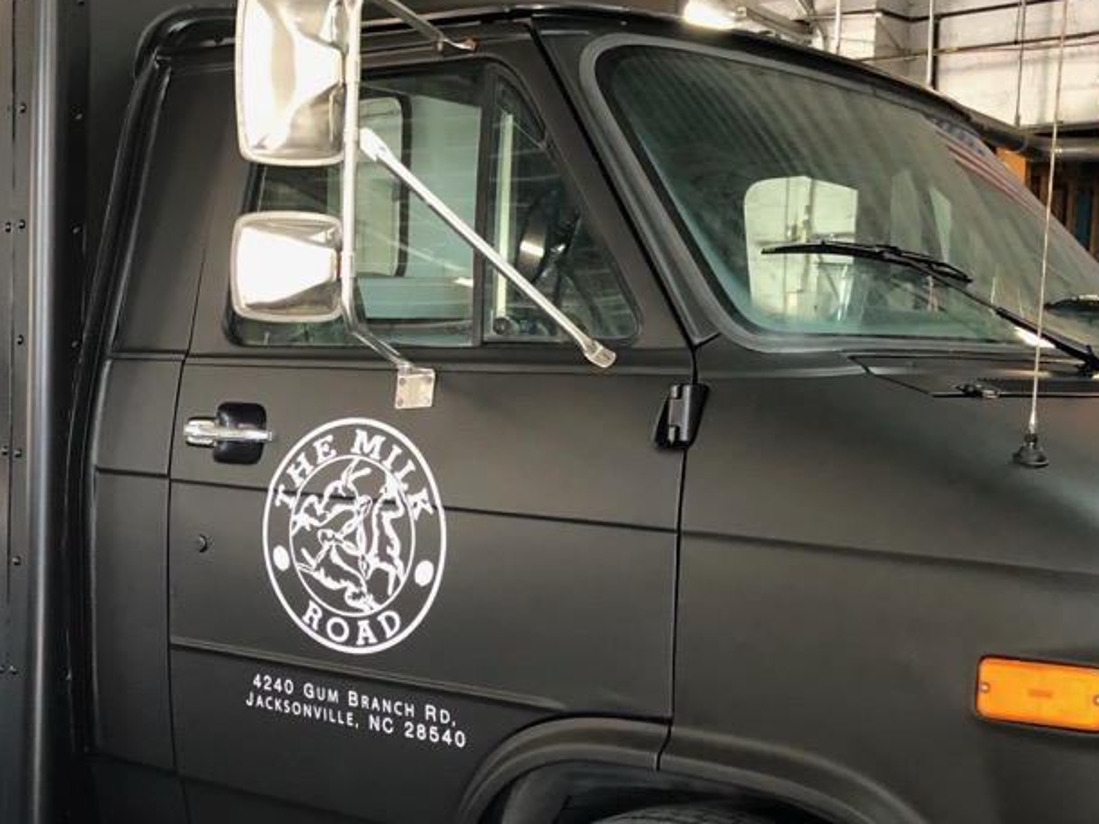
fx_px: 1809
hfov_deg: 33.2
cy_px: 540
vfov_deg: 25.5
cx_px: 300
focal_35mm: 57
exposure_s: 1/15
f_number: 1.8
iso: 64
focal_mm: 3.99
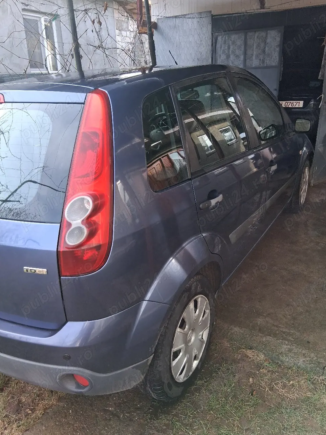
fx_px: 339
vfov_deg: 65.3
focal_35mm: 27
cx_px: 167
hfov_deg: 51.4
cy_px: 214
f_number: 1.8
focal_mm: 3.98
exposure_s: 1/100
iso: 40
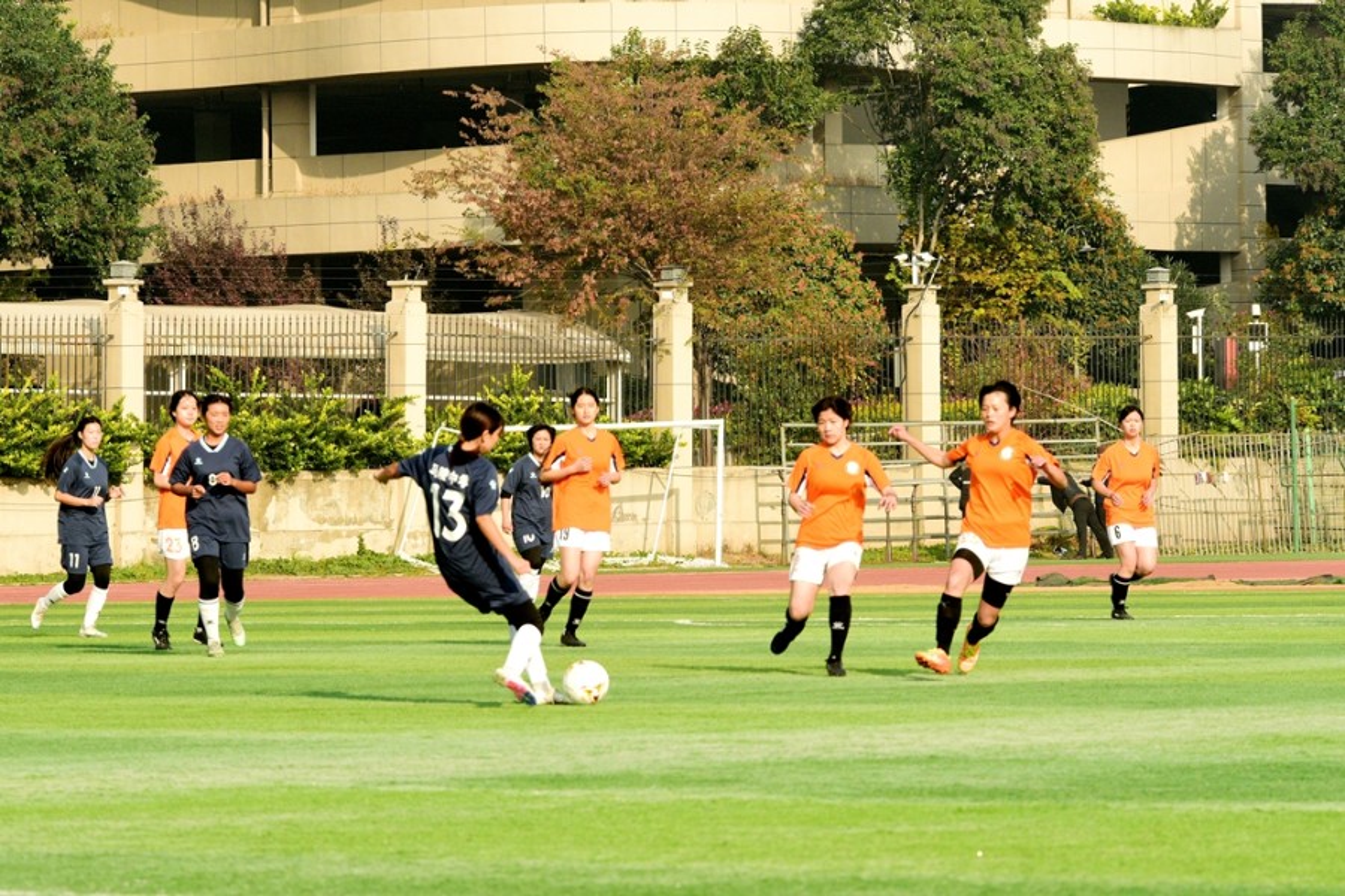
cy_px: 448
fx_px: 7285
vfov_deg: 7.0
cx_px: 672
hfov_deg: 10.5
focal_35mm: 195
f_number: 10
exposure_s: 1/1250
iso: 1250
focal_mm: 195
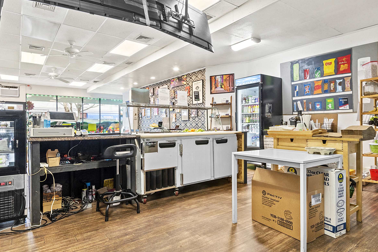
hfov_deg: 81.2
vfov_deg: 59.5
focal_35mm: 21
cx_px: 187
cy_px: 121
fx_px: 221
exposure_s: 2
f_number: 18
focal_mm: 16
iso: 500
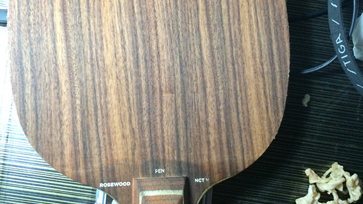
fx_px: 443
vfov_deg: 26.0
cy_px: 88
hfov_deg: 44.6
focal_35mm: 46
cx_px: 183
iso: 200
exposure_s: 1/30
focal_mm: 4.15
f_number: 2.2
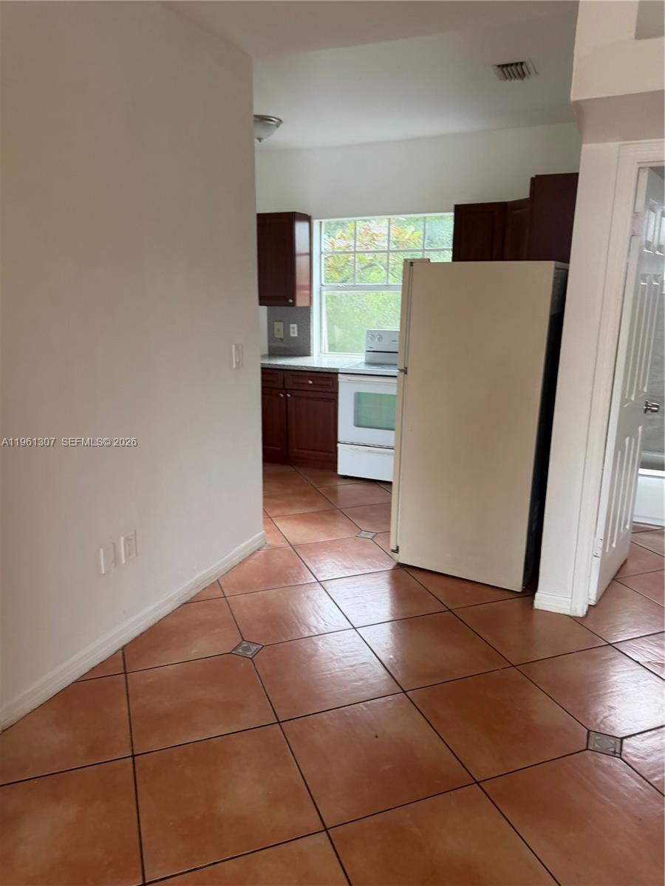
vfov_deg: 71.6
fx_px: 615
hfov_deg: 56.8
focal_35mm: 24
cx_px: 332
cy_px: 443
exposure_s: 1/101
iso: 200
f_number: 1.78
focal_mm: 6.76
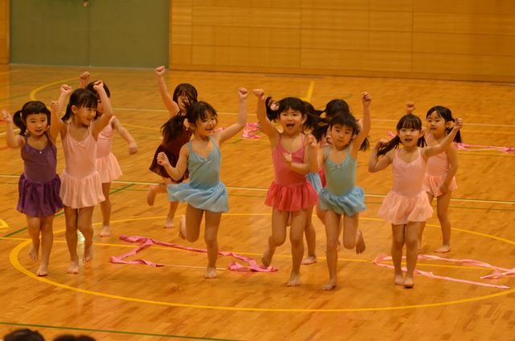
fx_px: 1713
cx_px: 258
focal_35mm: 120
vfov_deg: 11.4
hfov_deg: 17.1
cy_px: 170
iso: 1600
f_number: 3.5
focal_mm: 80
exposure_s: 1/160
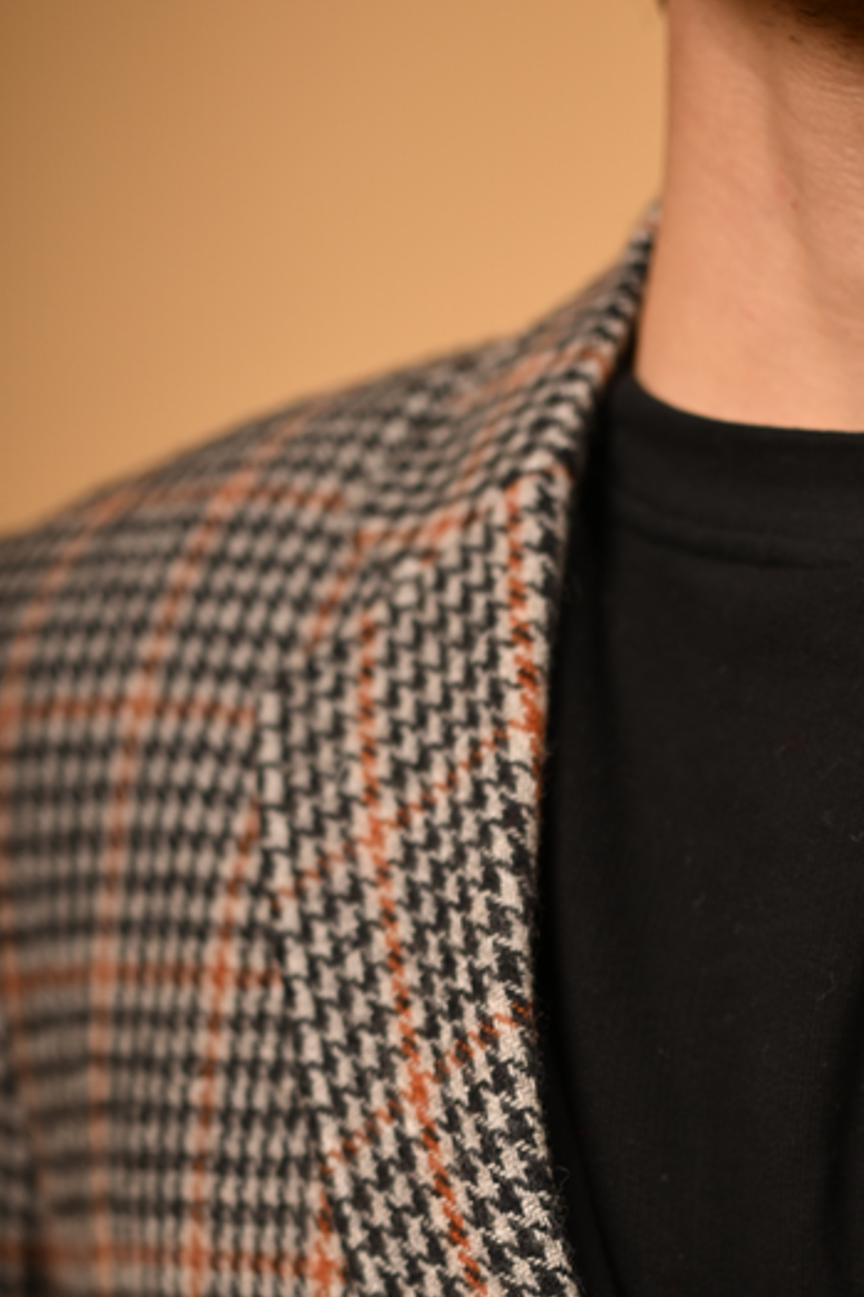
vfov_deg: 18.9
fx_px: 3782
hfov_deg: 12.9
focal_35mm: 105
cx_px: 818
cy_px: 1342
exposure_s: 1/1250
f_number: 2.2
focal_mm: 50
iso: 200
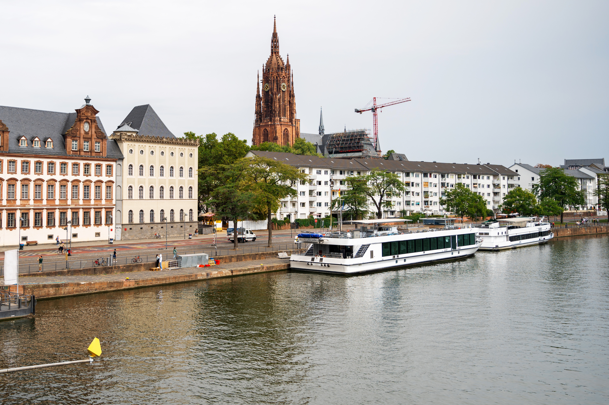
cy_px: 158
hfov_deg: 47.9
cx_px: 215
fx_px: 676
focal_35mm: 40
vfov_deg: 33.2
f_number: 4
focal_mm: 30
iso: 100
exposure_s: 1/100
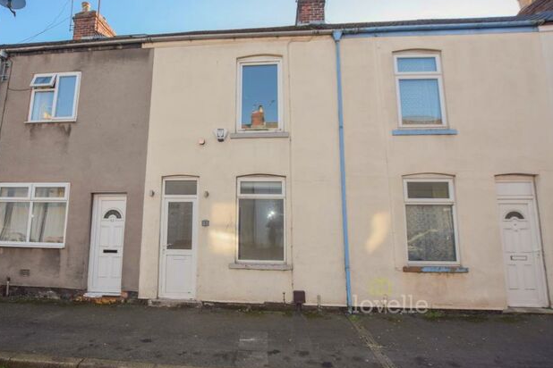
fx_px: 261
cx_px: 243
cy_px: 180
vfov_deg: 70.4
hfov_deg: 92.8
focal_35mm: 17
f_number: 5
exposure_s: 1/200
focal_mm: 10
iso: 125
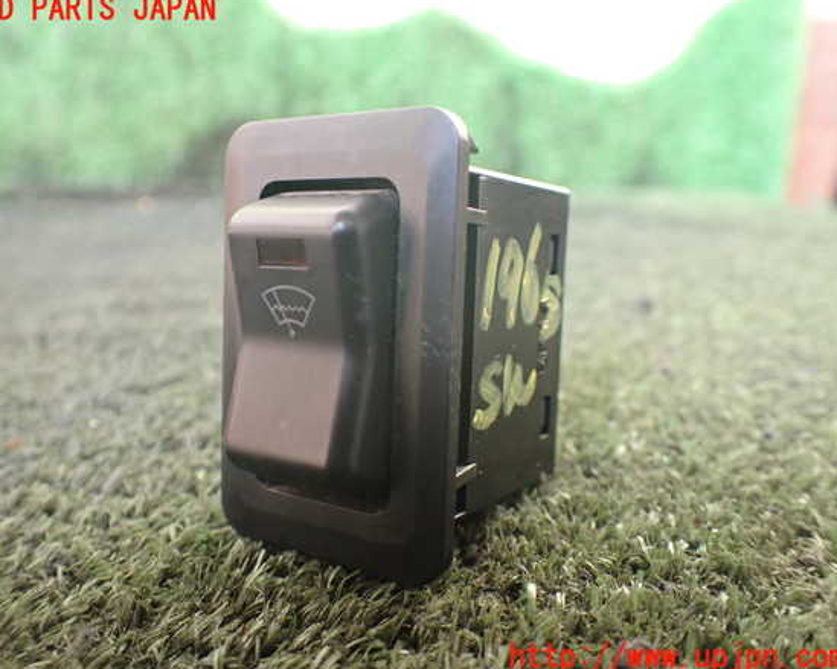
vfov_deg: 45.8
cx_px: 396
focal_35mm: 32
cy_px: 334
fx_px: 793
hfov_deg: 55.6
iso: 400
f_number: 2.3
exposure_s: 1/125
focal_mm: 5.4
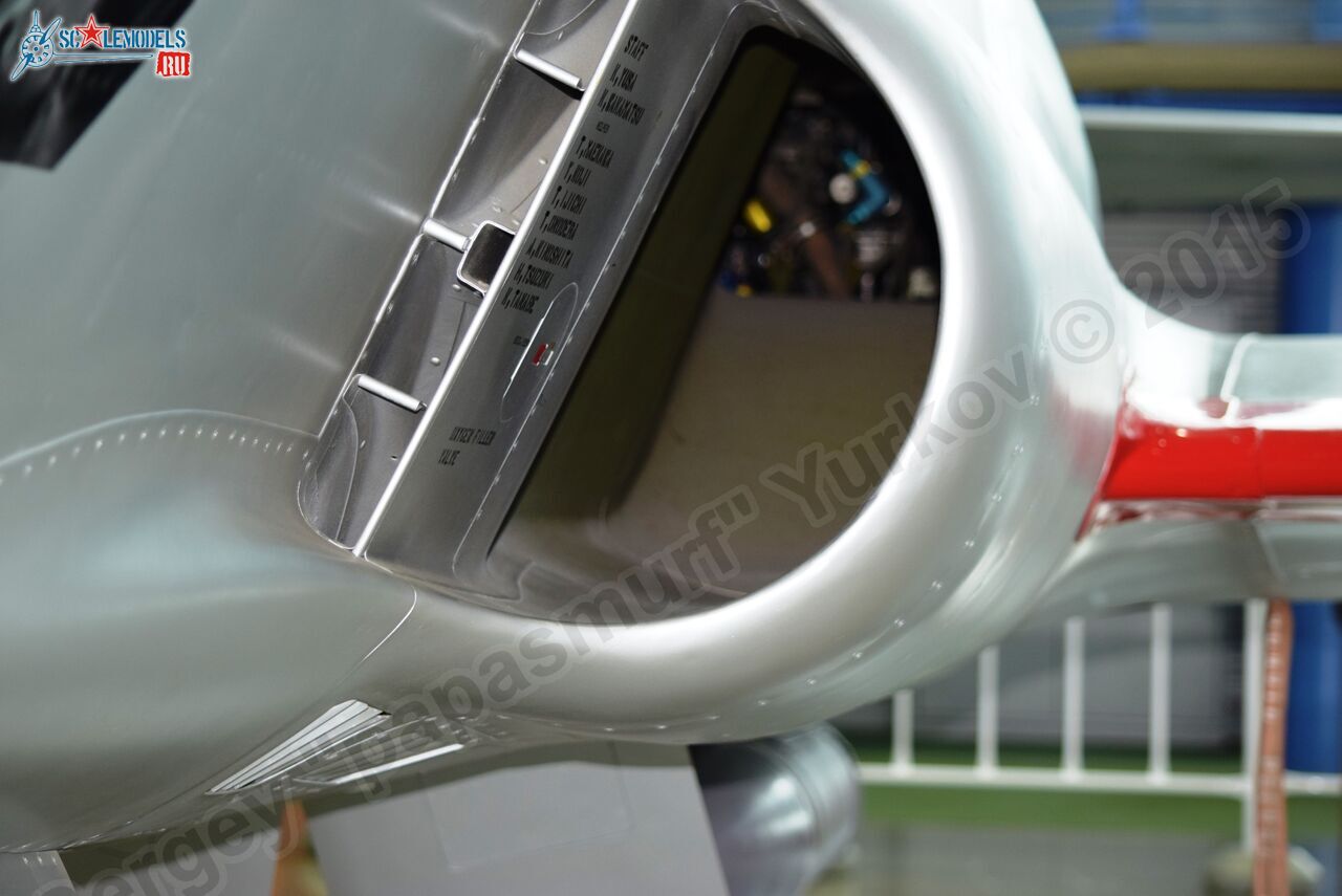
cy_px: 448
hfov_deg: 17.5
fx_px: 4364
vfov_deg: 11.7
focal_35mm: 117
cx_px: 671
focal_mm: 78
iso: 500
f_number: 4.5
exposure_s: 1/30
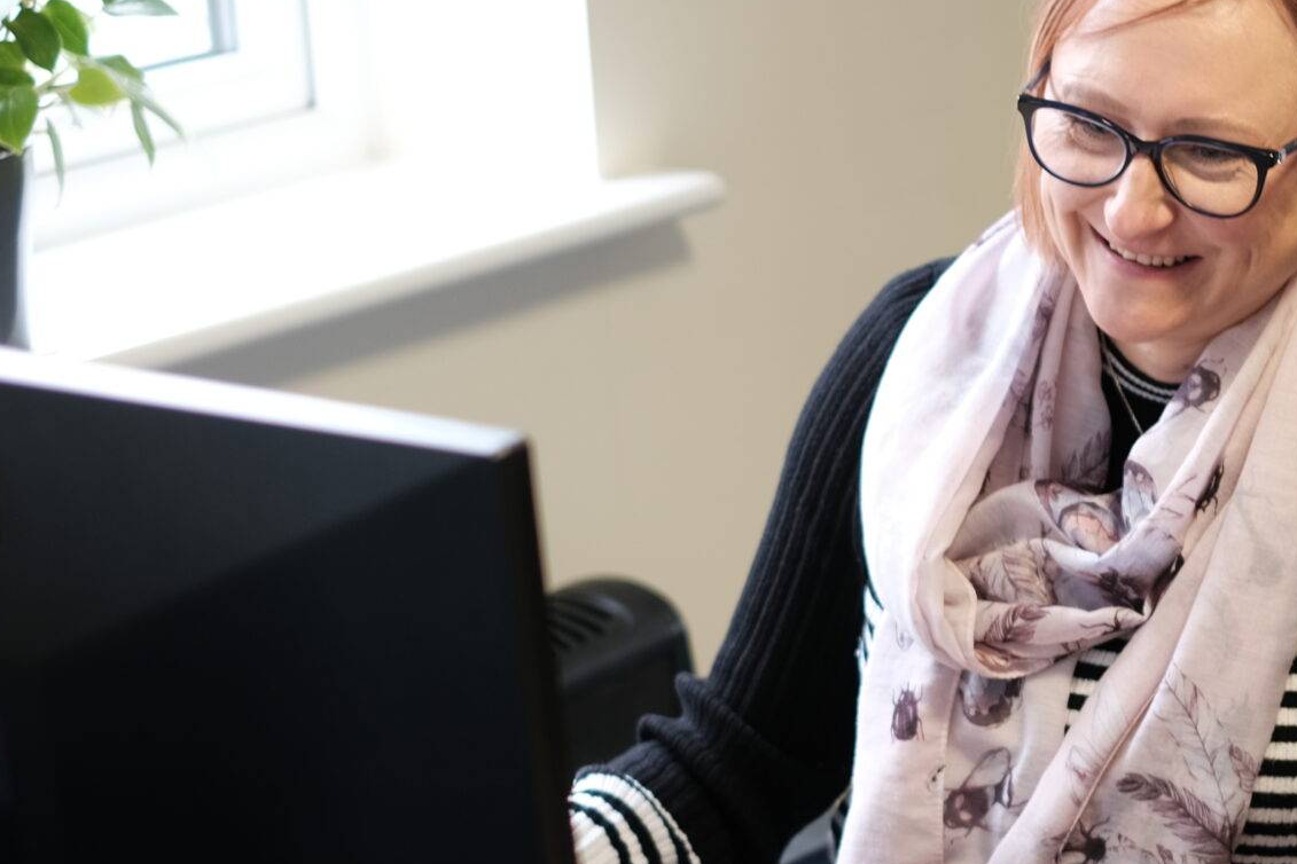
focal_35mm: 120
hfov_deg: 16.6
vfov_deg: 11.4
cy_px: 546
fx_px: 4323
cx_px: 1349
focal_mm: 35
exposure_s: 1/60
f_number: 2
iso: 200
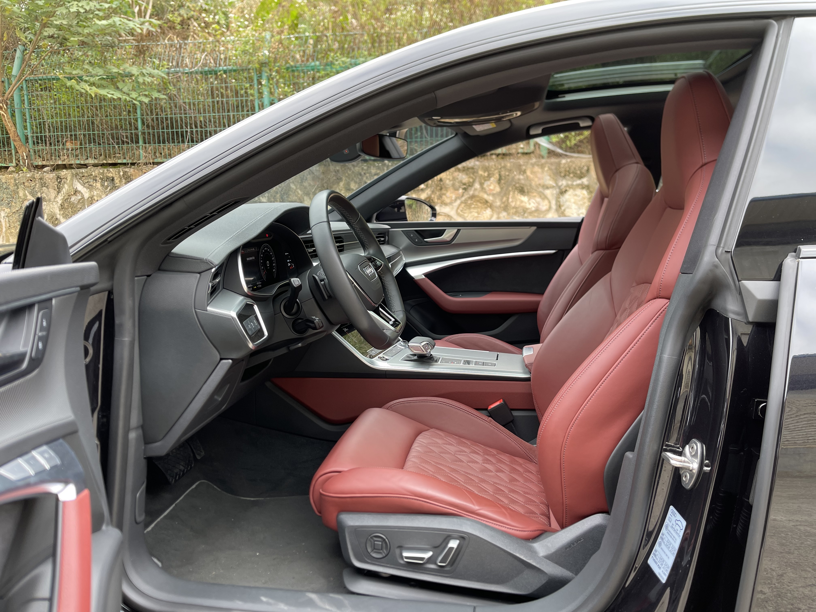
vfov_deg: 54.9
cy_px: 306
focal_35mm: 25
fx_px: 589
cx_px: 408
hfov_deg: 69.4
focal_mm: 5.1
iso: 50
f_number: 1.6
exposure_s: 1/121
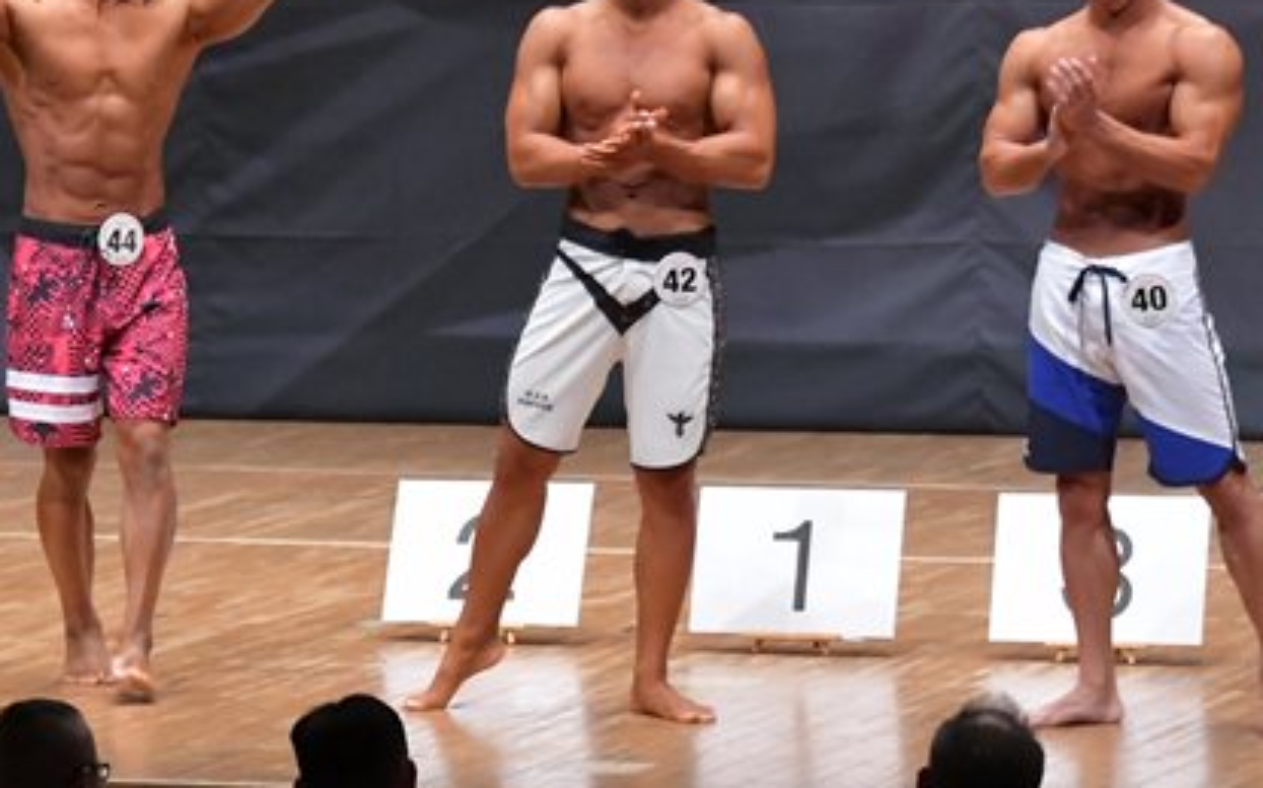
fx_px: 11389
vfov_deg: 4.0
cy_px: 307
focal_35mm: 331
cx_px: 202
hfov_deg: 6.3
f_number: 5.6
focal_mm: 116
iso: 8000
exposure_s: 1/400
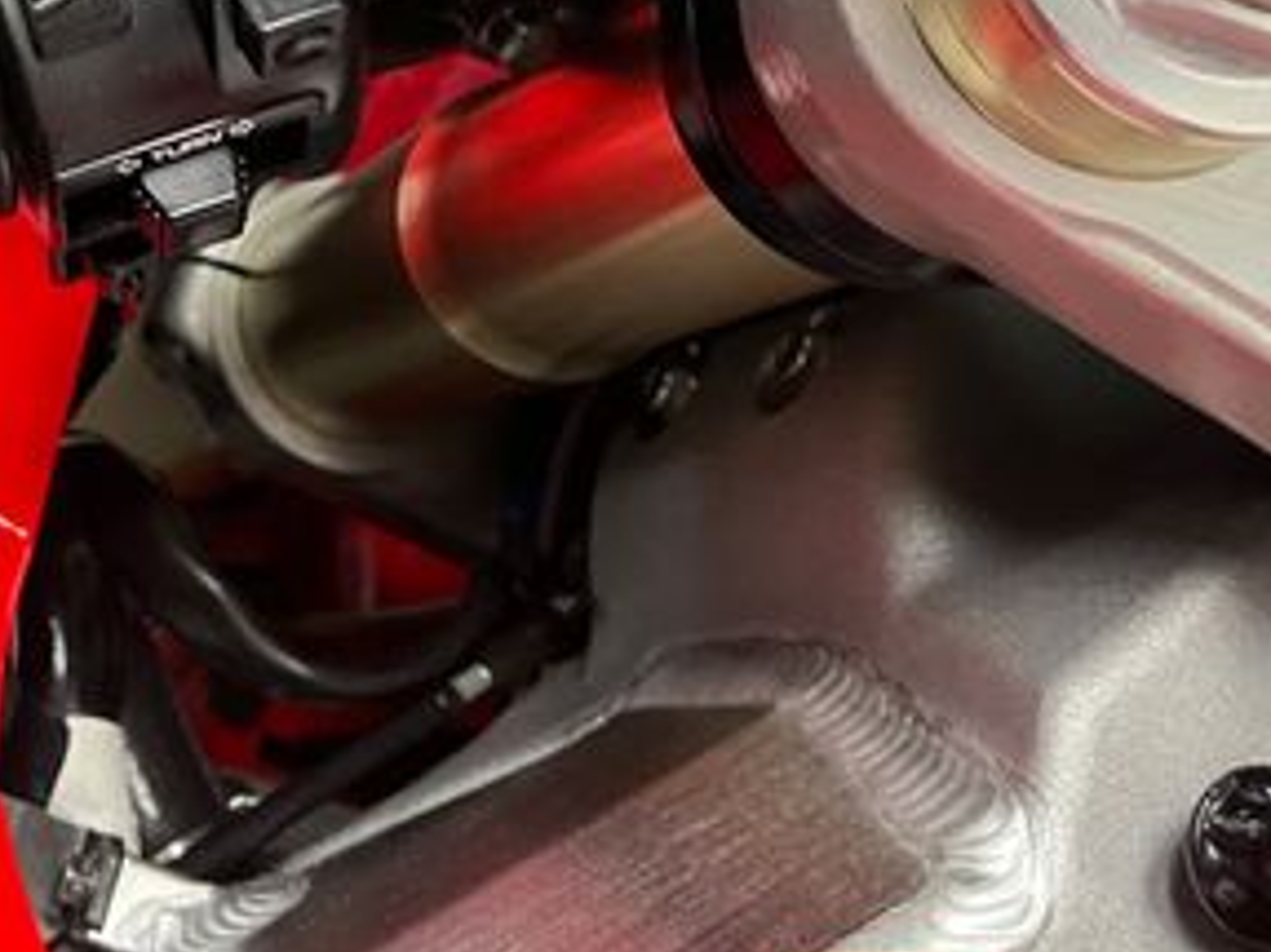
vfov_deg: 24.8
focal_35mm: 58
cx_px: -75
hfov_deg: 30.3
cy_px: 186
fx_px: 2129
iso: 320
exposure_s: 1/50
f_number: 1.6
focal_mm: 5.1
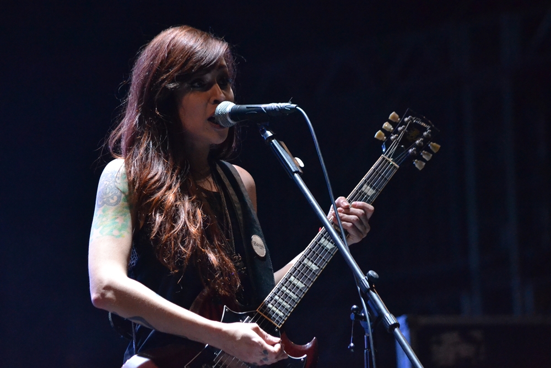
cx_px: 276
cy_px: 184
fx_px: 4133
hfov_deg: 7.6
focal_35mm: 270
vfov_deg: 5.1
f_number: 5
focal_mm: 180
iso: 3200
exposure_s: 1/160
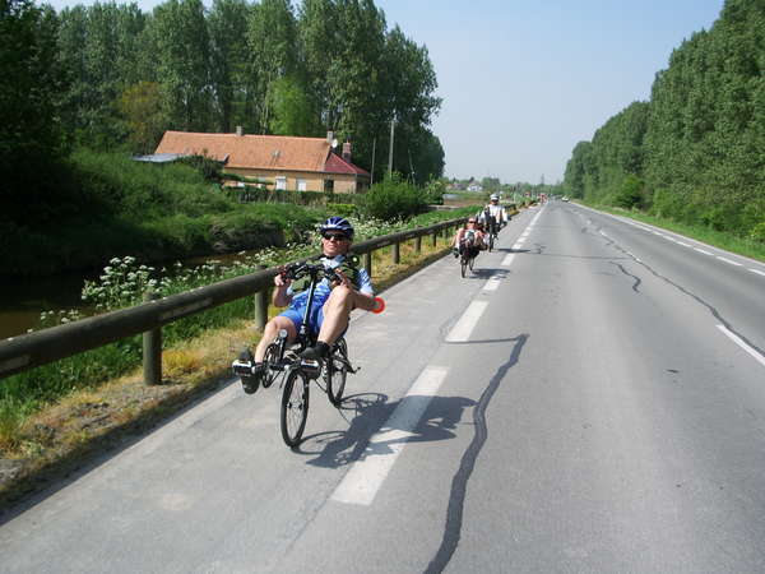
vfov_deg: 40.7
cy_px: 287
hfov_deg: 52.6
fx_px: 773
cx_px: 382
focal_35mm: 35
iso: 50
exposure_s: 1/320
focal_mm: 5.8
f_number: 4.3
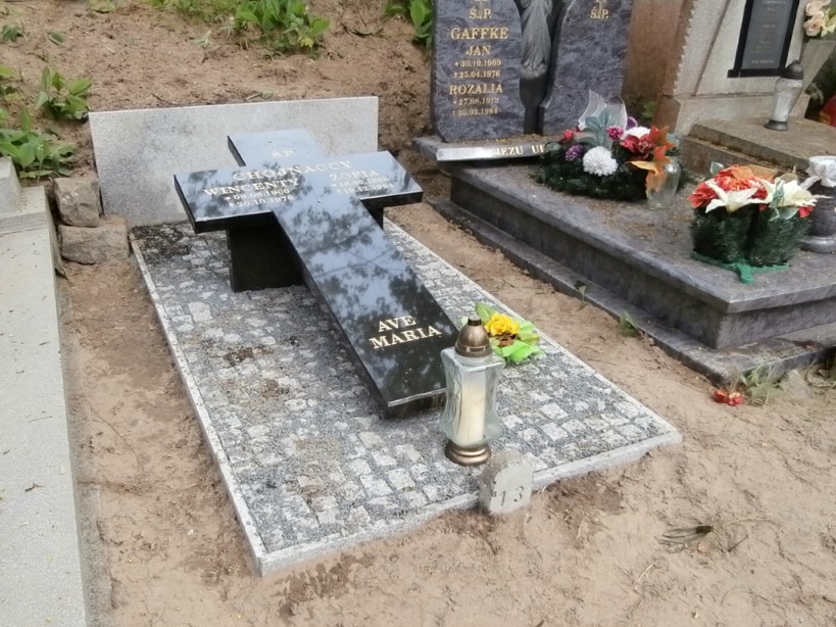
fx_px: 724
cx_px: 379
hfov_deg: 59.9
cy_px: 311
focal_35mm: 30
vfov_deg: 46.8
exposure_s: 1/250
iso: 100
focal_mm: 4.2
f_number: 3
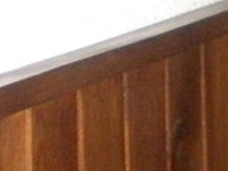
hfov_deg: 6.1
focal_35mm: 284
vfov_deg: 5.1
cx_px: 802
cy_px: -194
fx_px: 1871
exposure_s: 1/30
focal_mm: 6.3
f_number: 3.5
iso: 400
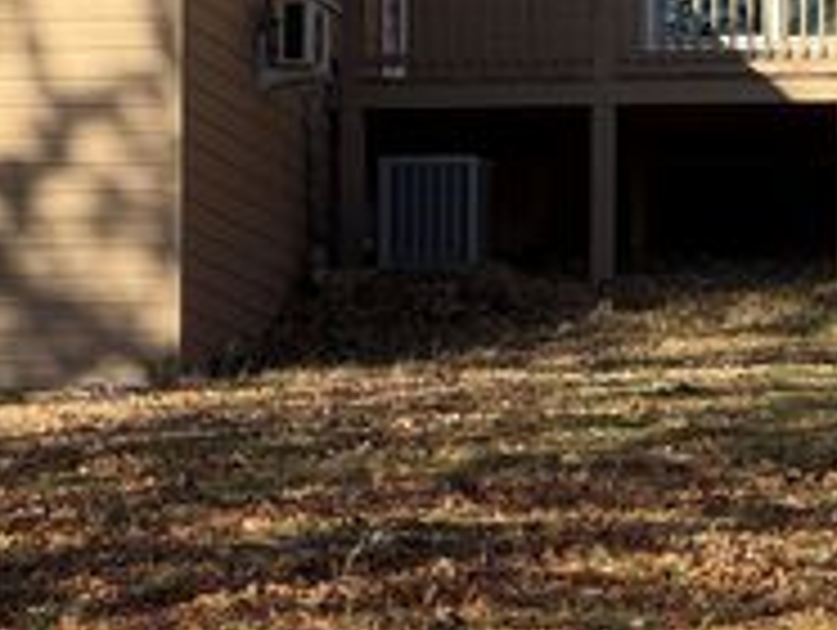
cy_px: -34
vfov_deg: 4.6
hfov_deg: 6.1
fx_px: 7796
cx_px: 243
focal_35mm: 322
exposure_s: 1/714
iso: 50
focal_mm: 15.66
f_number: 2.8
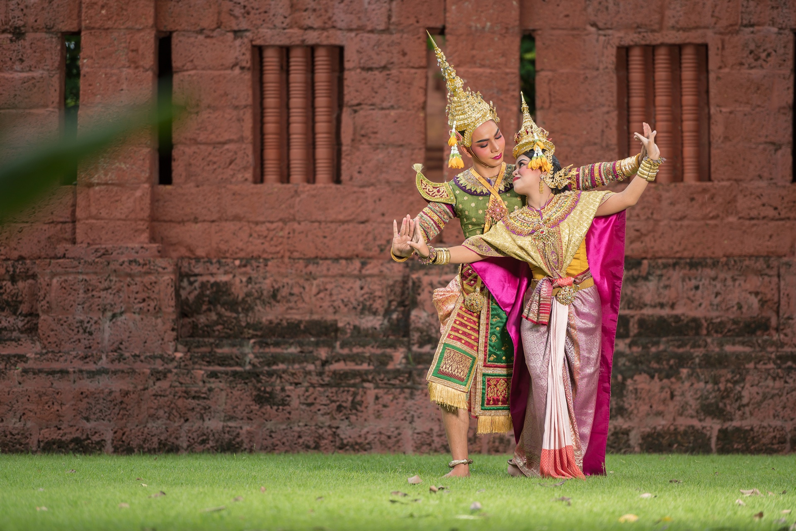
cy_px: 266
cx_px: 398
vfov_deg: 6.9
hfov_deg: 10.3
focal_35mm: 200
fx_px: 4422
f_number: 2.8
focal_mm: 200
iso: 100
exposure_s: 1/250
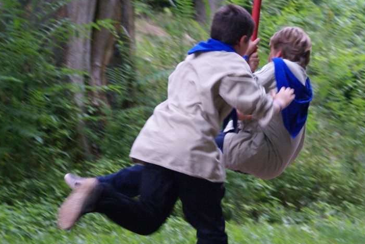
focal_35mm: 153
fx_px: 1552
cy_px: 100
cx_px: 237
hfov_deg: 13.4
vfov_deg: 9.0
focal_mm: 70
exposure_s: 1/80
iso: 800
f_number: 5.6
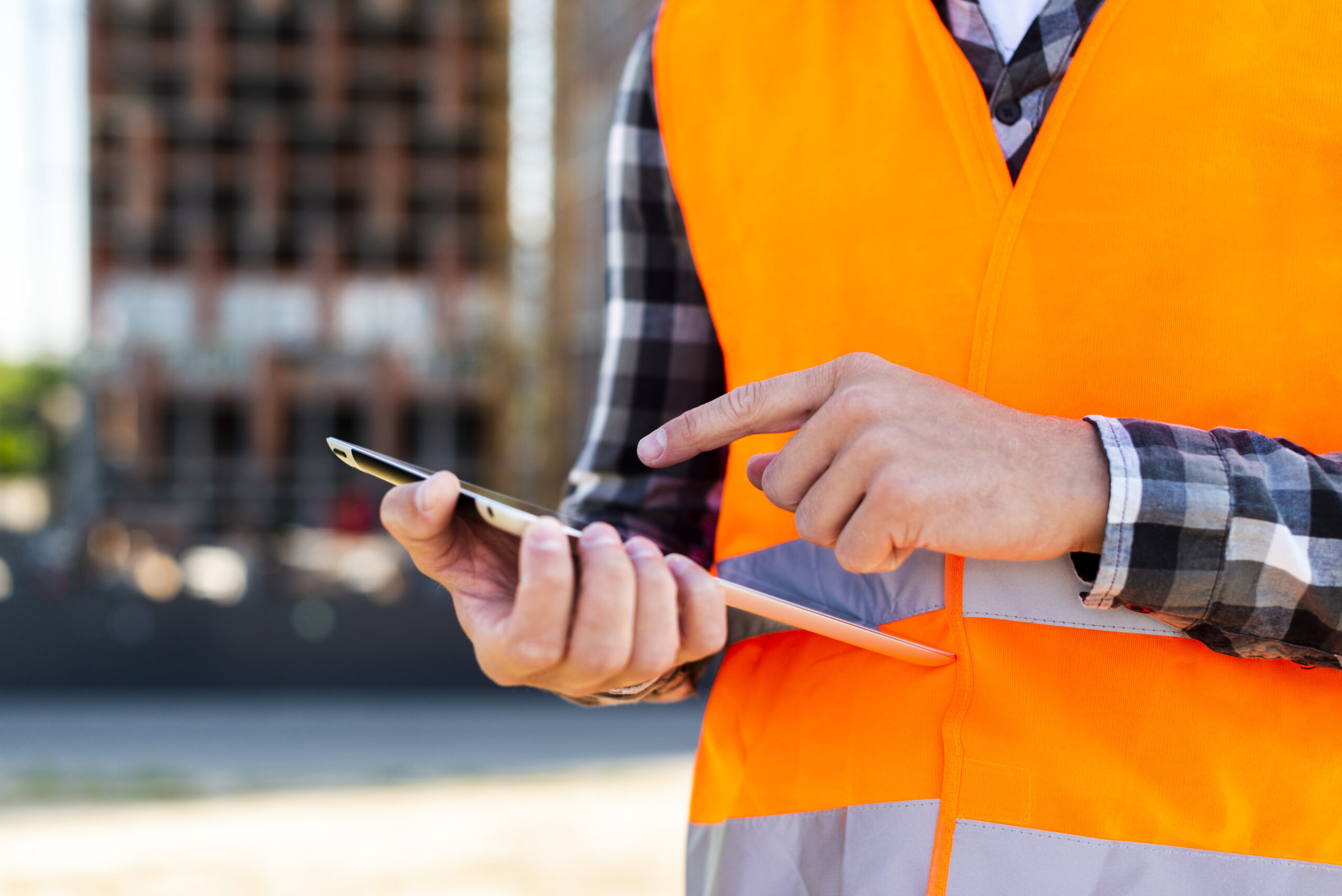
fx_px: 1865
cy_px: 448
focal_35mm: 50
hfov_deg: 39.6
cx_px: 671
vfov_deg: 27.0
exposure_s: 1/500
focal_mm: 50
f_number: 2.8
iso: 250
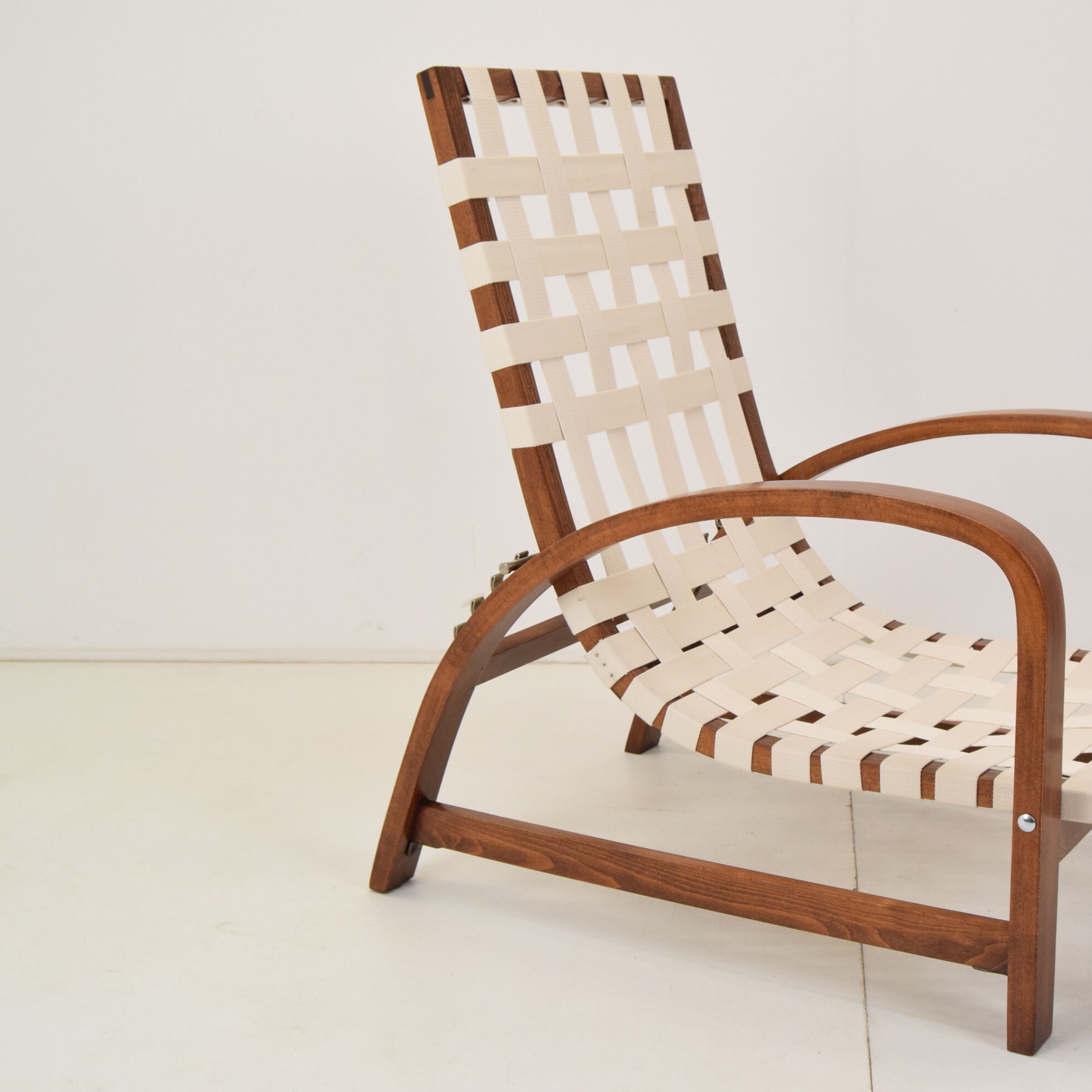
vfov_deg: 34.0
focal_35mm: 50
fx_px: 1785
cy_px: 544
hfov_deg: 33.5
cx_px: 784
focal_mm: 26
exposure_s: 1/200
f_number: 7.1
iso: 1600
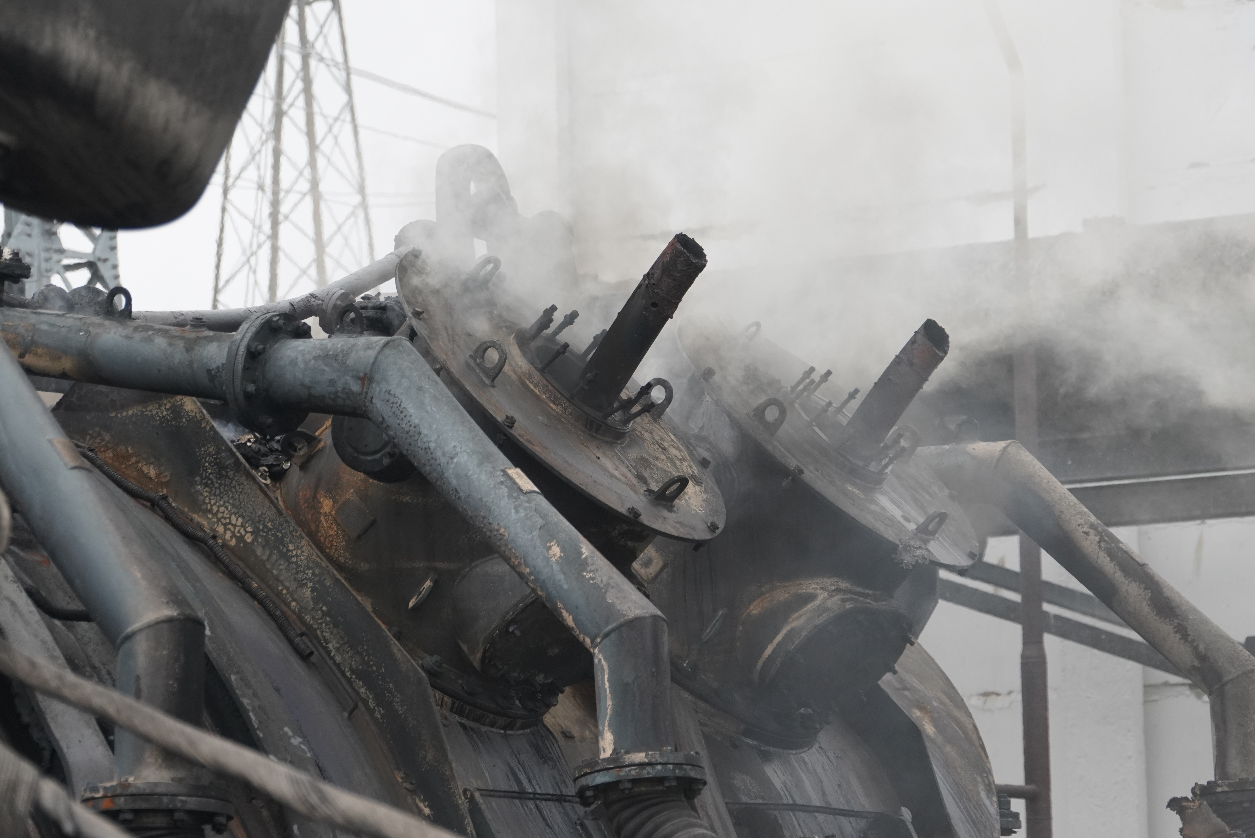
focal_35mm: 132
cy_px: 419
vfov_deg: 10.4
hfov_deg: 15.5
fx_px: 4602
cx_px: 628
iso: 1000
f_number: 5.6
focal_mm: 88
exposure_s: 1/125
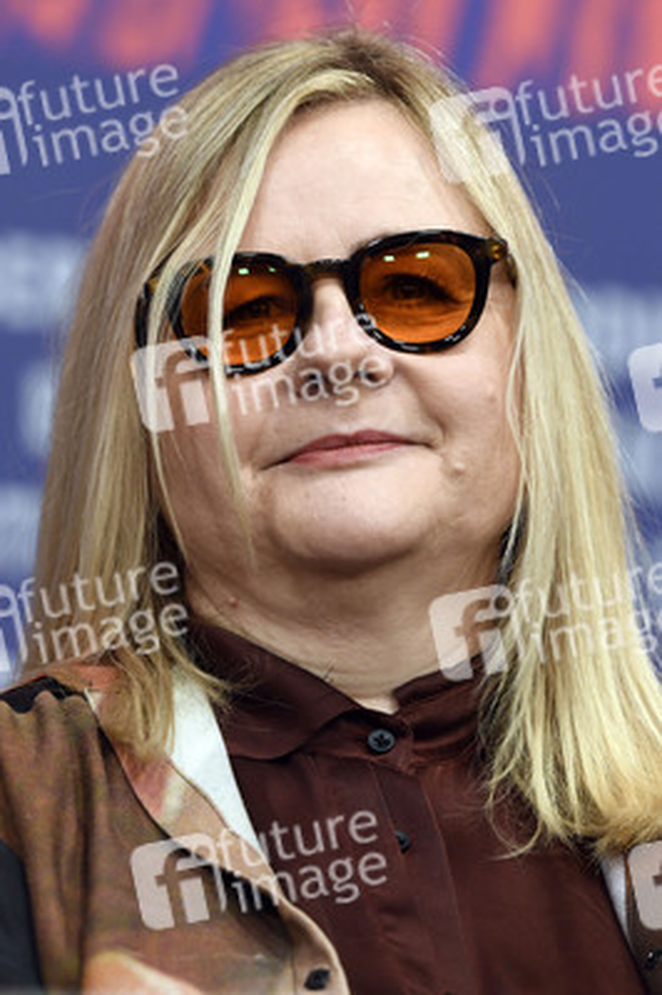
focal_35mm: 175
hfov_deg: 7.8
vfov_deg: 11.8
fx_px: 4835
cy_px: 498
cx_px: 331
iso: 1000
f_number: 3.5
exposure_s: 1/250
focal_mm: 175
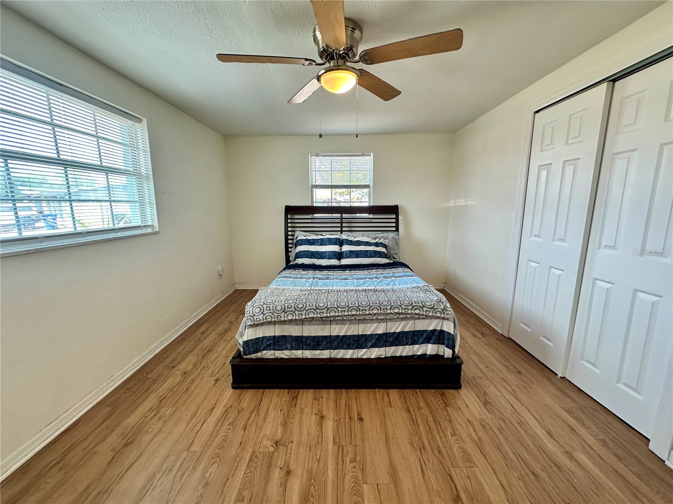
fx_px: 272
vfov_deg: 85.7
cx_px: 336
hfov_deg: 102.1
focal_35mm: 14
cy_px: 252
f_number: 2.2
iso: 160
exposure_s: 1/120
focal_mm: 2.22
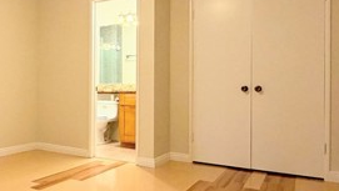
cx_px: 55
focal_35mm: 36
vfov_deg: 32.9
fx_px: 324
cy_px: 91
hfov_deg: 50.9
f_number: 2.2
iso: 320
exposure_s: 1/60
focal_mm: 2.22
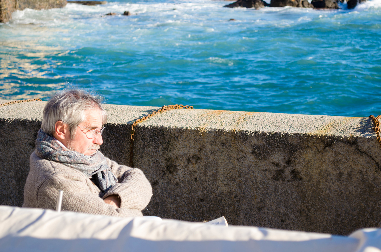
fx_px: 871
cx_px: 190
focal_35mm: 82
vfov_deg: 16.5
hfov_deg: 24.7
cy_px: 126
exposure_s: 1/160
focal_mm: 55
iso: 100
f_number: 5.6
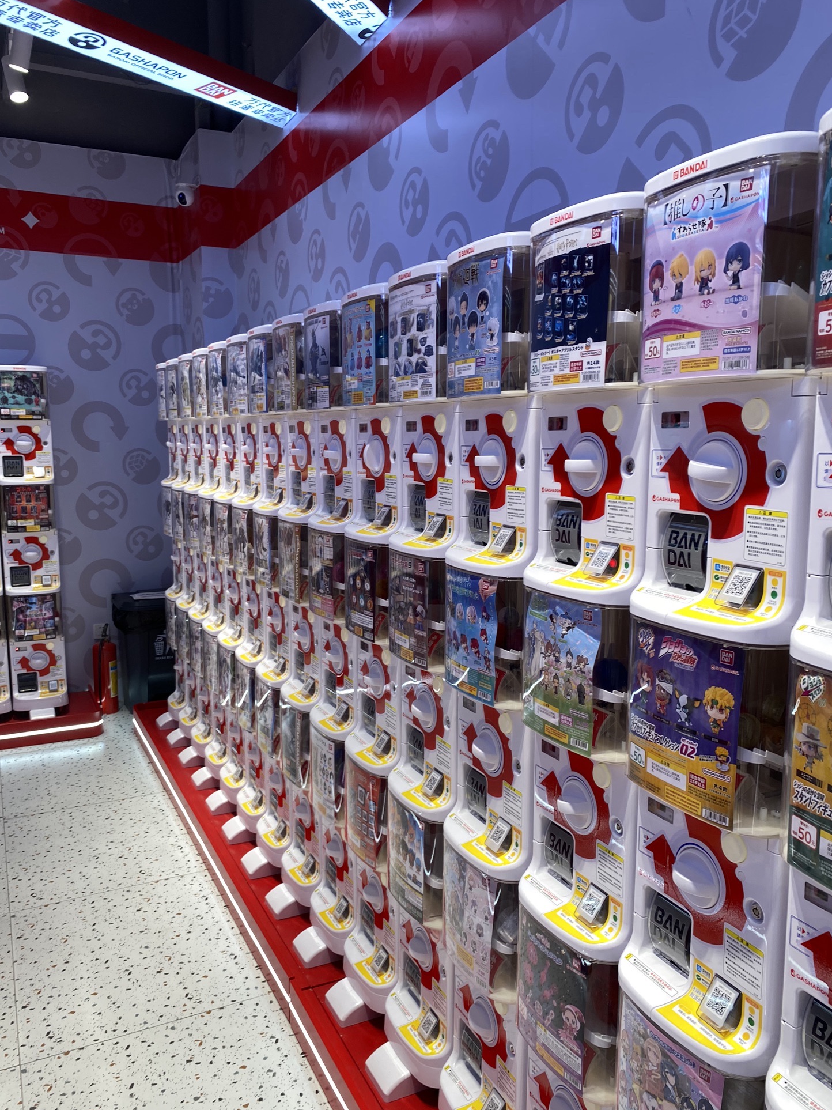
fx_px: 865
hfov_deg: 51.3
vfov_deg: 65.3
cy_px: 566
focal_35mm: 27
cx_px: 414
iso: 32
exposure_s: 1/100
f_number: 1.8
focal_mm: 4.25
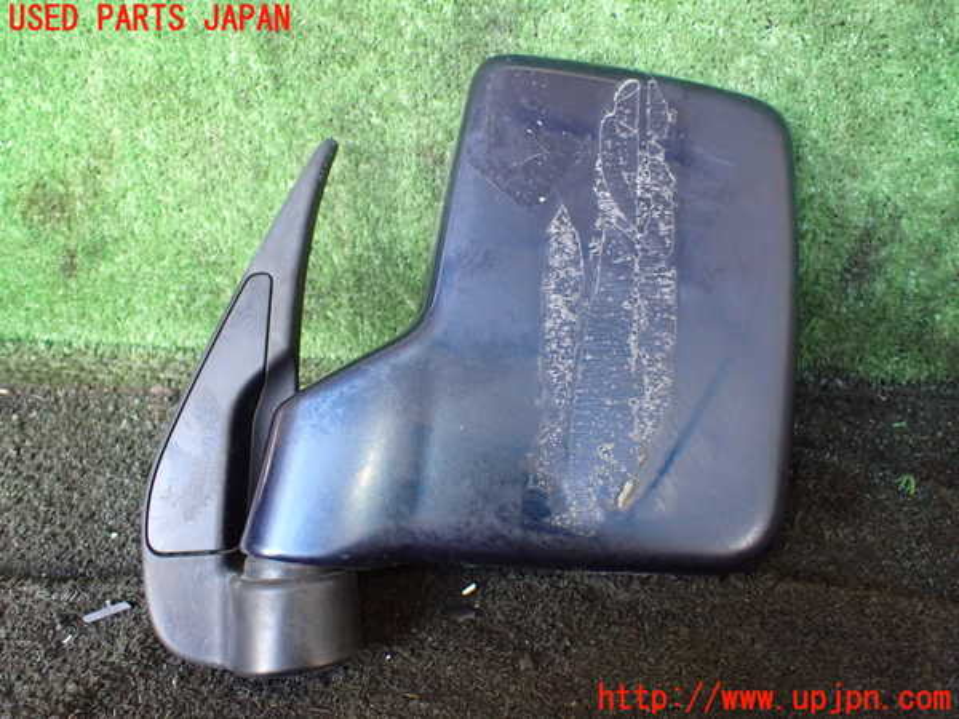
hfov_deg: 60.0
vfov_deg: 46.8
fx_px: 831
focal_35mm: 30
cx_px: 480
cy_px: 360
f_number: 2.3
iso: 800
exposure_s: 1/125
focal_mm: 5.4
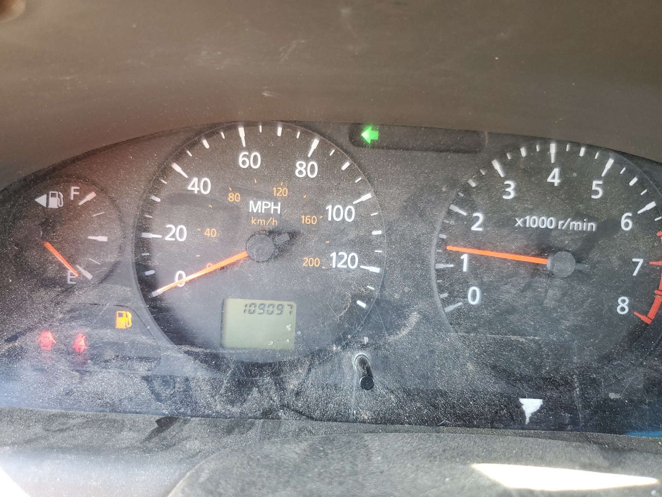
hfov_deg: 67.3
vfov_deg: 53.1
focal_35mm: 26
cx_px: 331
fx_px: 497
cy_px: 248
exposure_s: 1/60.2
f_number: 1.5
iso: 120
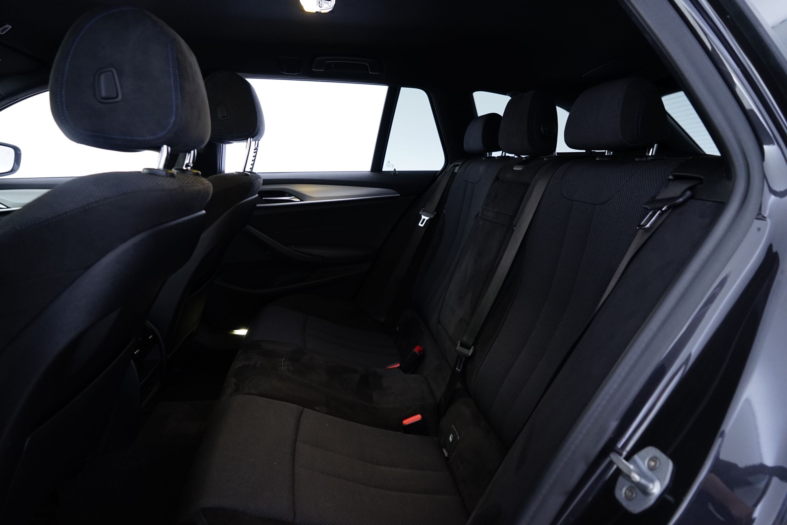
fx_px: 525
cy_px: 262
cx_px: 394
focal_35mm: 24
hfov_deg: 73.7
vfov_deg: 53.1
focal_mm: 24
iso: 1250
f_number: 5
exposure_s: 1/8
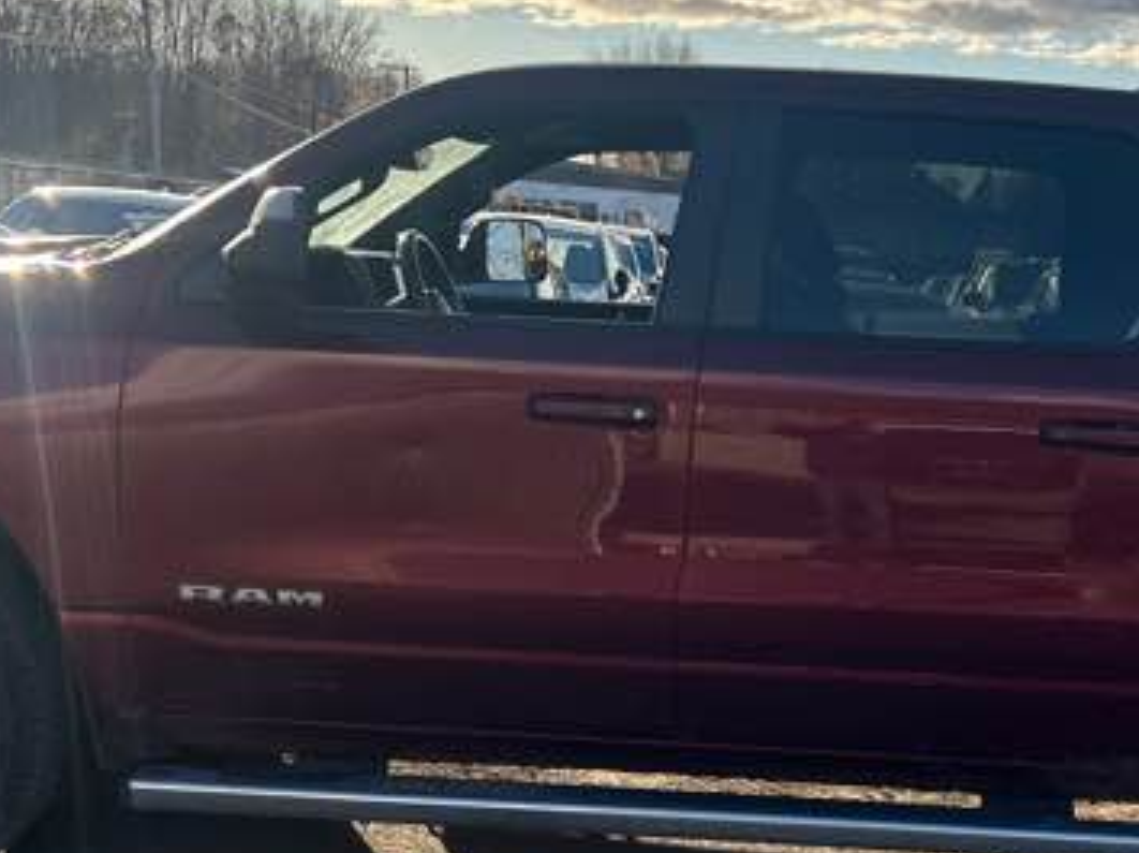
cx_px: 853
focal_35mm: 62
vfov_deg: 23.6
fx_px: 2039
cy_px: 526
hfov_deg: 30.7
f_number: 1.5
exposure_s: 1/3704
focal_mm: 5.7
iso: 50
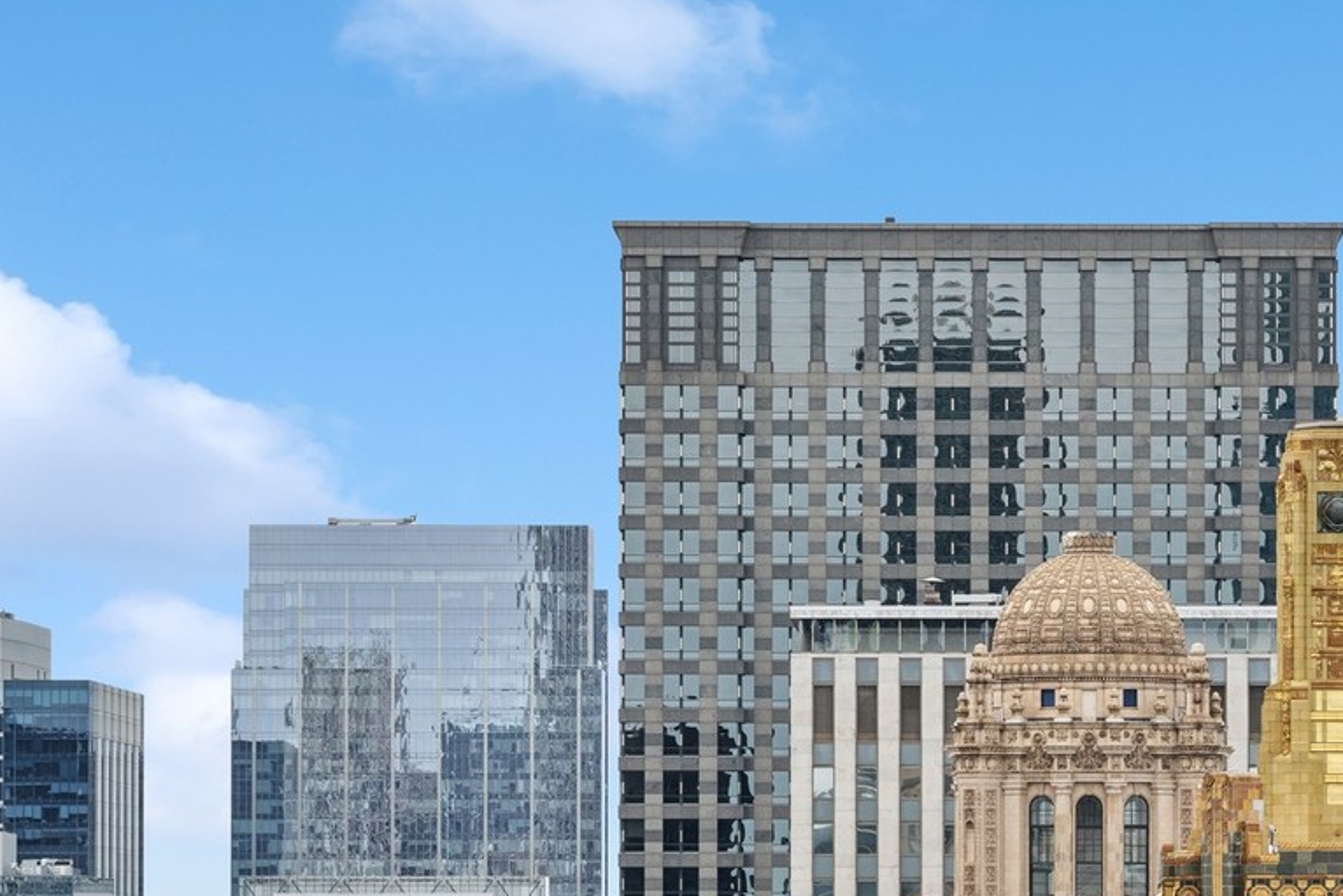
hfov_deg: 12.2
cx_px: 1190
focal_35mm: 167
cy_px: 801
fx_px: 6231
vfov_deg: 8.2
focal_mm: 79
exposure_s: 1/250
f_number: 9.5
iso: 400
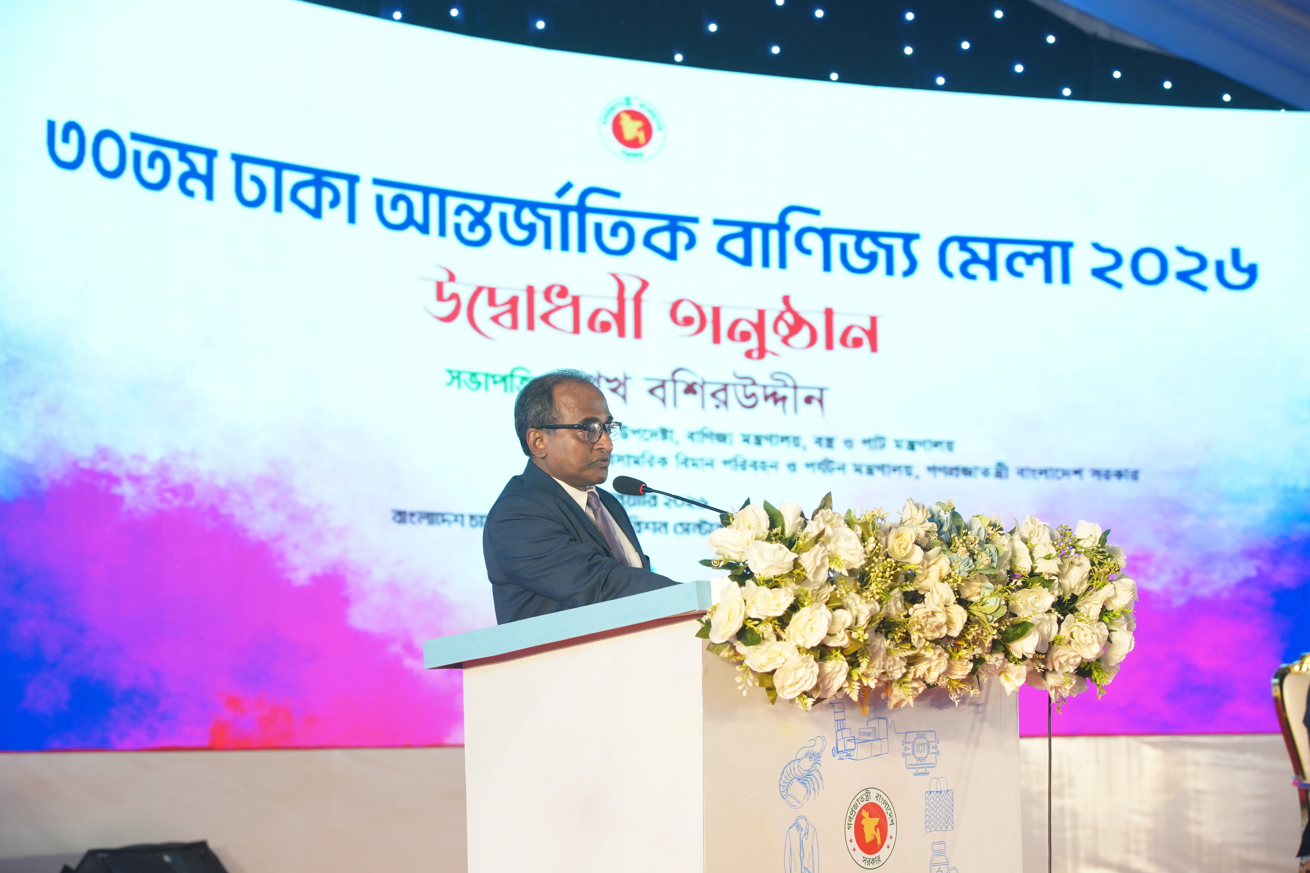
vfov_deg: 16.9
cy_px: 442
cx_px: 655
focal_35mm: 81
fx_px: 2947
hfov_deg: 25.1
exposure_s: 1/160
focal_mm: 80
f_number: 4.5
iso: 2500
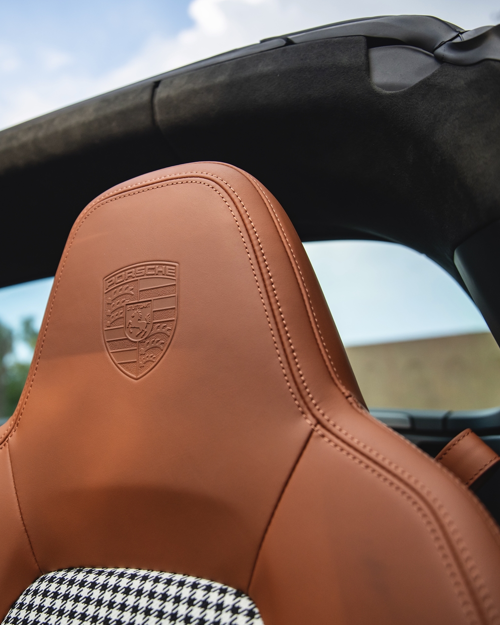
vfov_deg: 52.8
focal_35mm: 34
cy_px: 312
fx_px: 629
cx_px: 140
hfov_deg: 42.3
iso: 400
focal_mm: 24
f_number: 2.8
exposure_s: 1/1000
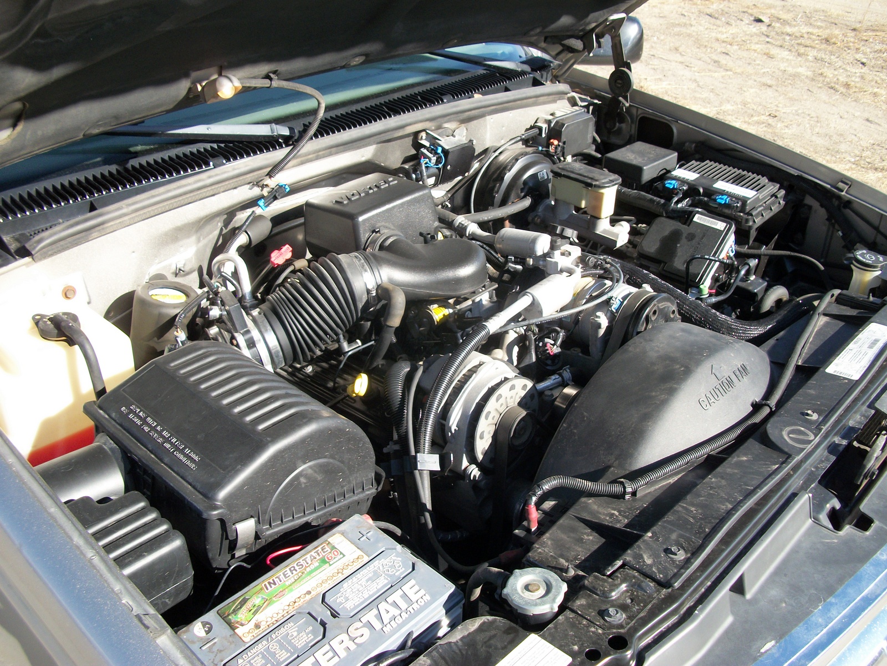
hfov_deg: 56.8
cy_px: 333
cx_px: 444
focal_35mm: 32
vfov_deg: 44.2
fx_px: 820
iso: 80
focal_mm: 5.7
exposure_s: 1/60
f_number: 8.8
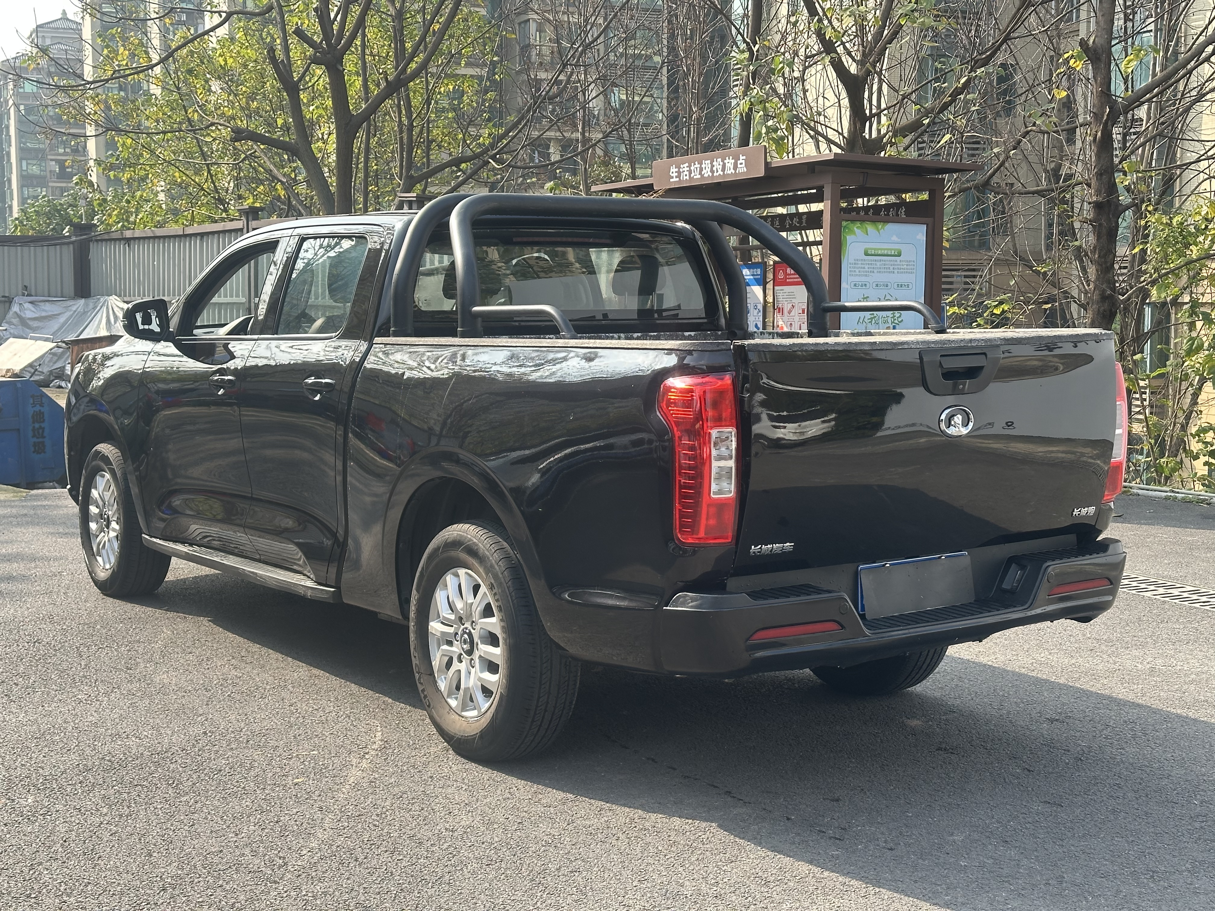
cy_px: 456
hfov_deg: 39.7
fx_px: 1685
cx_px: 608
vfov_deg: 30.3
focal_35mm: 48
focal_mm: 6.86
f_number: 1.78
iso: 64
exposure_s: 1/887
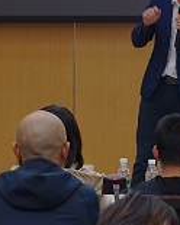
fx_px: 1811
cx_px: 264
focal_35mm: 272
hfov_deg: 5.6
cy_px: -105
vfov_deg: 7.0
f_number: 5.6
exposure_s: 1/60
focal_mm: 59
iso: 400
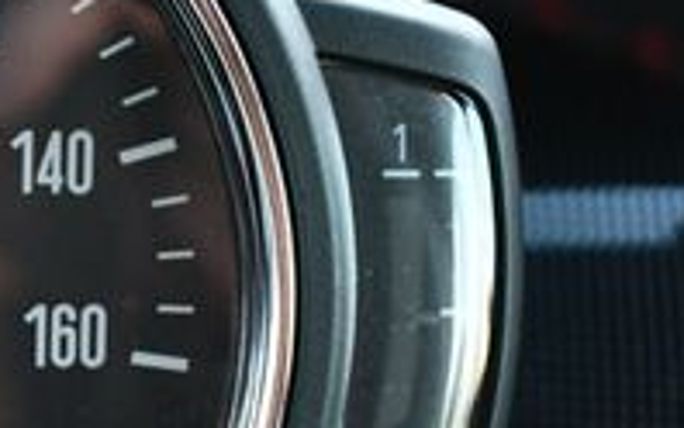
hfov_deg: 10.8
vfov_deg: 7.1
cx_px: -401
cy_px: 311
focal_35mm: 185
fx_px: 3451
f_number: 4.2
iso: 900
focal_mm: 28
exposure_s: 1/125
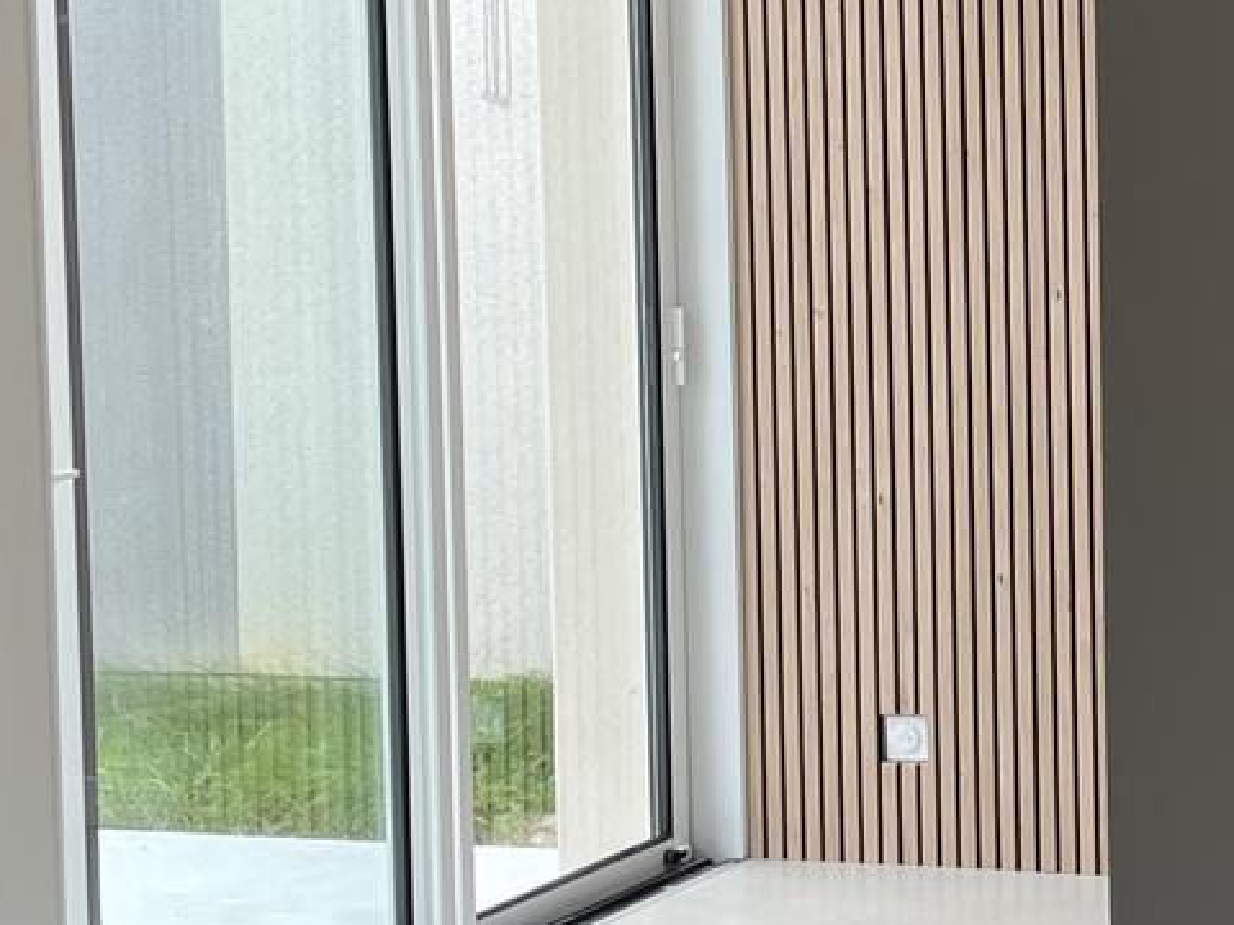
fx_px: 3707
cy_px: 283
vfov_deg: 14.2
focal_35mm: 104
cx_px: 1566
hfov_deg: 17.8
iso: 32
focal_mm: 4.2
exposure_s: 1/121
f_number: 1.6
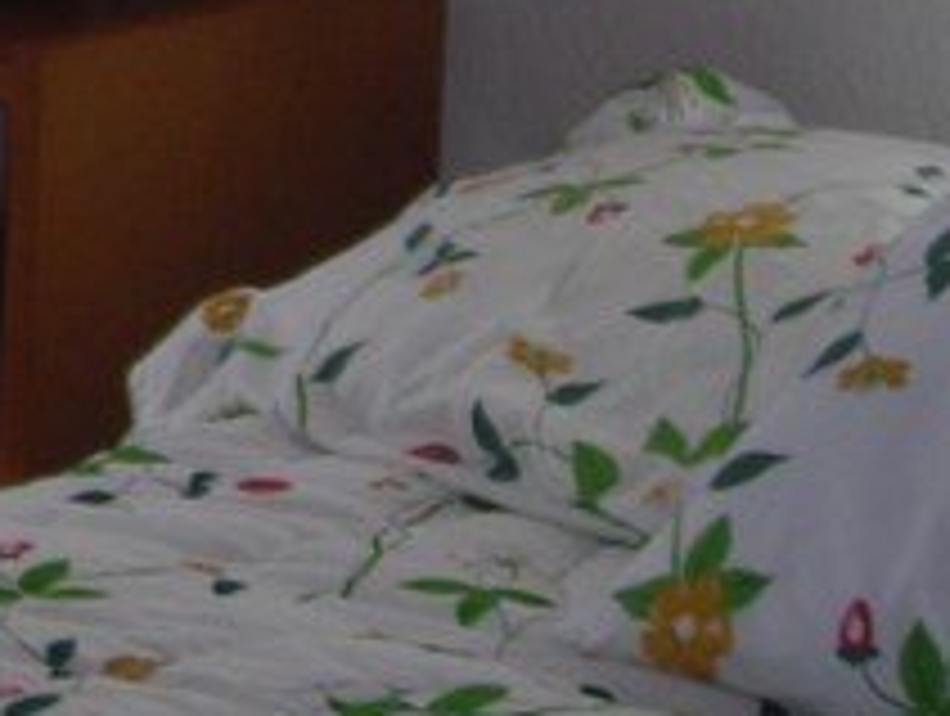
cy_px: -923
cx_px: -770
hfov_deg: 10.1
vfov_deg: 7.6
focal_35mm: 184
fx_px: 5058
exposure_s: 1/42
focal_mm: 6.3
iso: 50
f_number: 3.2
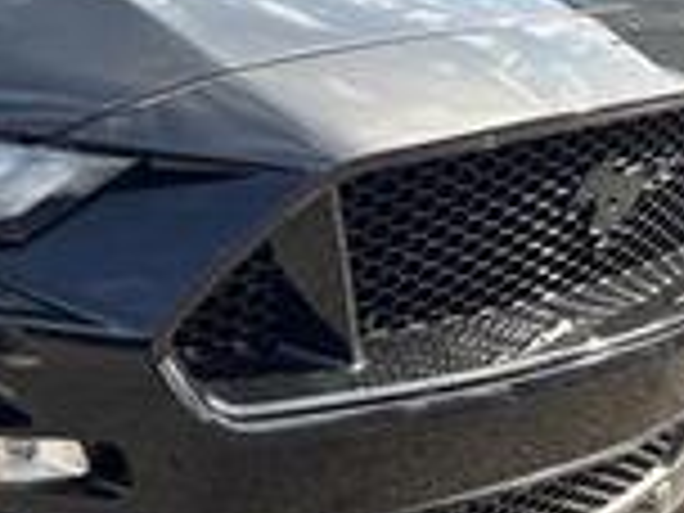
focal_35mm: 86
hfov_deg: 20.8
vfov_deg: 17.2
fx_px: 1699
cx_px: -202
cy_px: 212
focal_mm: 5.96
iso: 64
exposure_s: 1/782
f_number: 1.6
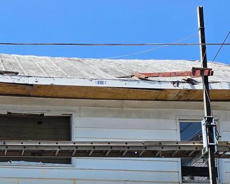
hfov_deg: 21.7
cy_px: 222
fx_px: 586
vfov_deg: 17.1
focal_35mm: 86
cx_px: 19
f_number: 1.7
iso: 12
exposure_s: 1/622
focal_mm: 6.3
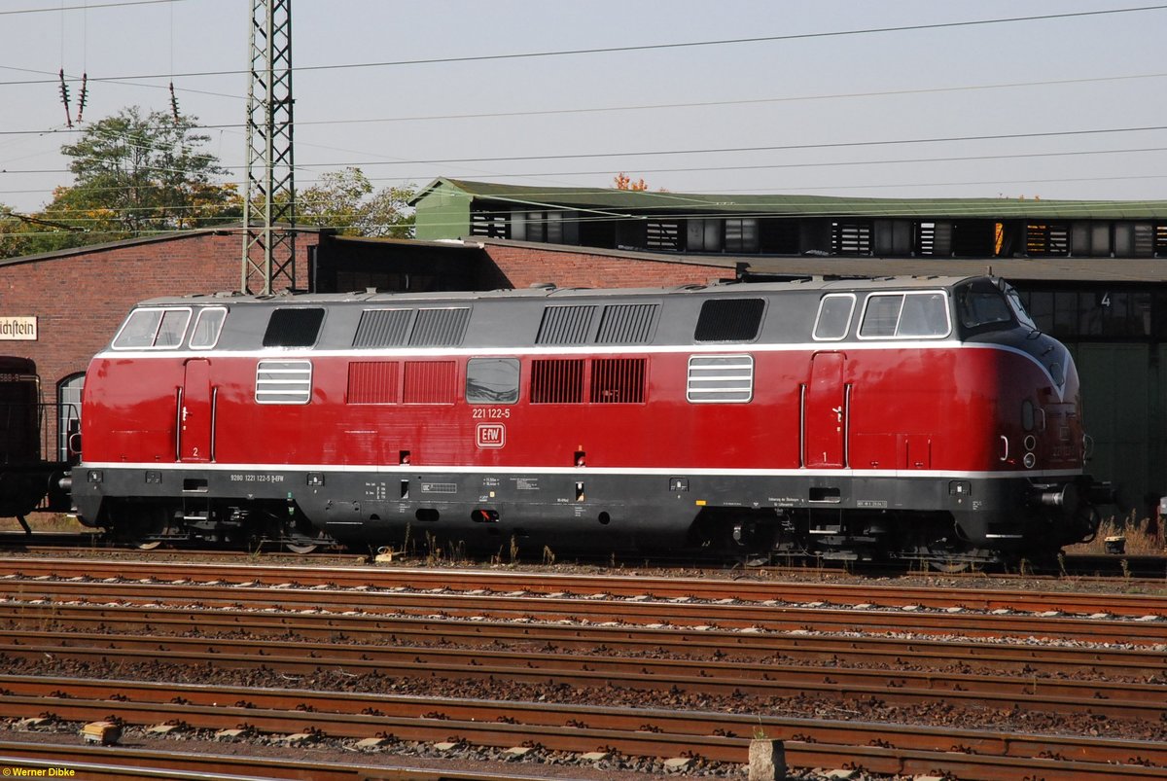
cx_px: 584
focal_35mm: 105
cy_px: 390
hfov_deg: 19.4
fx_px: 3407
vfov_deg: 13.1
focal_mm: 70
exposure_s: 1/1250
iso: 1250
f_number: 10
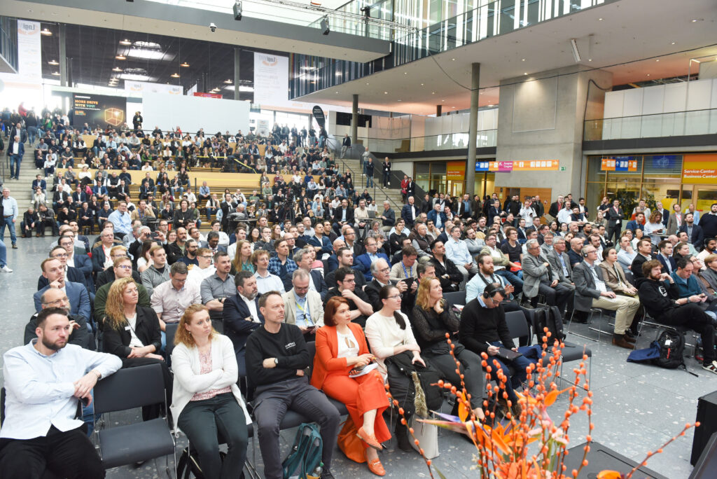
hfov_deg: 73.7
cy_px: 240
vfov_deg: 53.2
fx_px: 478
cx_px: 358
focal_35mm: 24
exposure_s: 1/100
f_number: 6.3
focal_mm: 24
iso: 1250
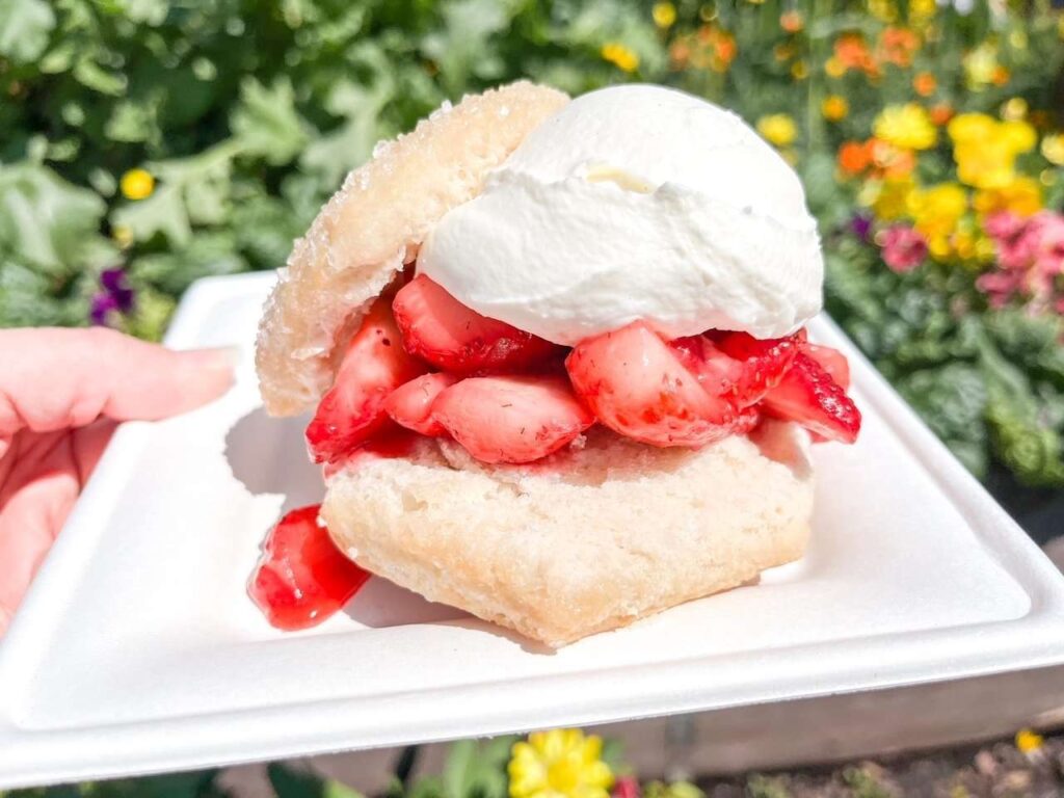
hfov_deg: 67.3
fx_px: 799
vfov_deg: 53.1
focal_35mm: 26
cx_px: 532
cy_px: 399
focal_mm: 5.1
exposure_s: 1/12800
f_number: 1.6
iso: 50
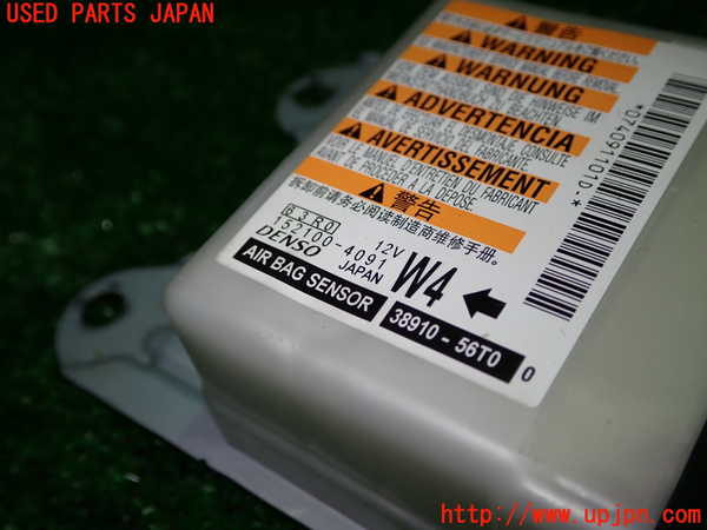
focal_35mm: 38
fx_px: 776
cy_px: 265
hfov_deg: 49.0
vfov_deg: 37.7
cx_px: 354
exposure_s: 1/80
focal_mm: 6.83
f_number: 2.7
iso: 100
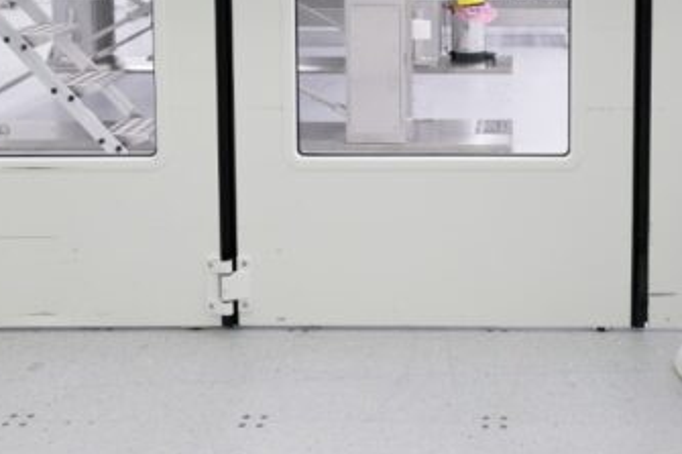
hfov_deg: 35.6
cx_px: 491
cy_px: -12
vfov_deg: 23.4
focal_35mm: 55
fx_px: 1041
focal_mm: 24
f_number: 6.3
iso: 500
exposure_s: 1/40
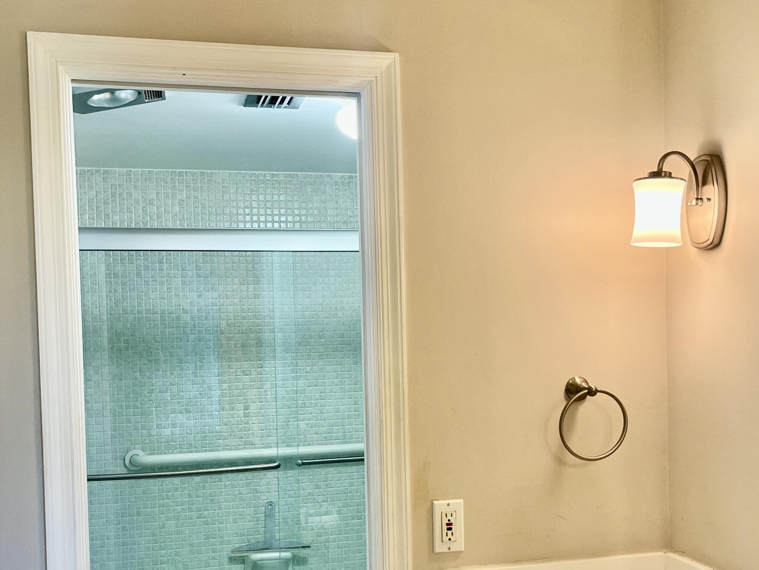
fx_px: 965
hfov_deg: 42.9
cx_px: 405
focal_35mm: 44
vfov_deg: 32.7
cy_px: 363
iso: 100
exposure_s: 1/120
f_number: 1.6
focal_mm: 5.1
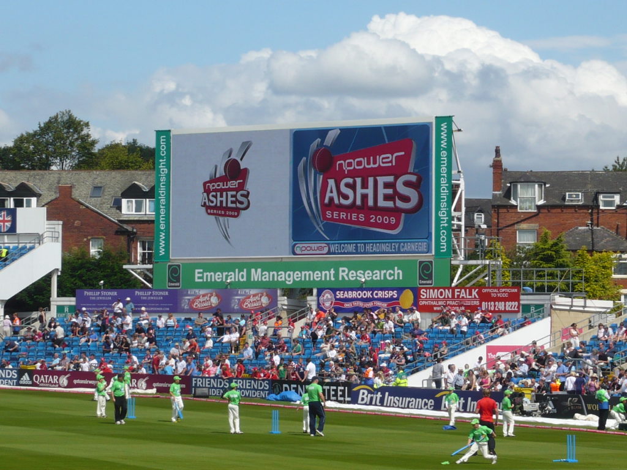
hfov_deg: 13.7
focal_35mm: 144
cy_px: 235
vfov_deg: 10.3
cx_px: 314
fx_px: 2608
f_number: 14
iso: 100
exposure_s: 1/125
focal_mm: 17.4
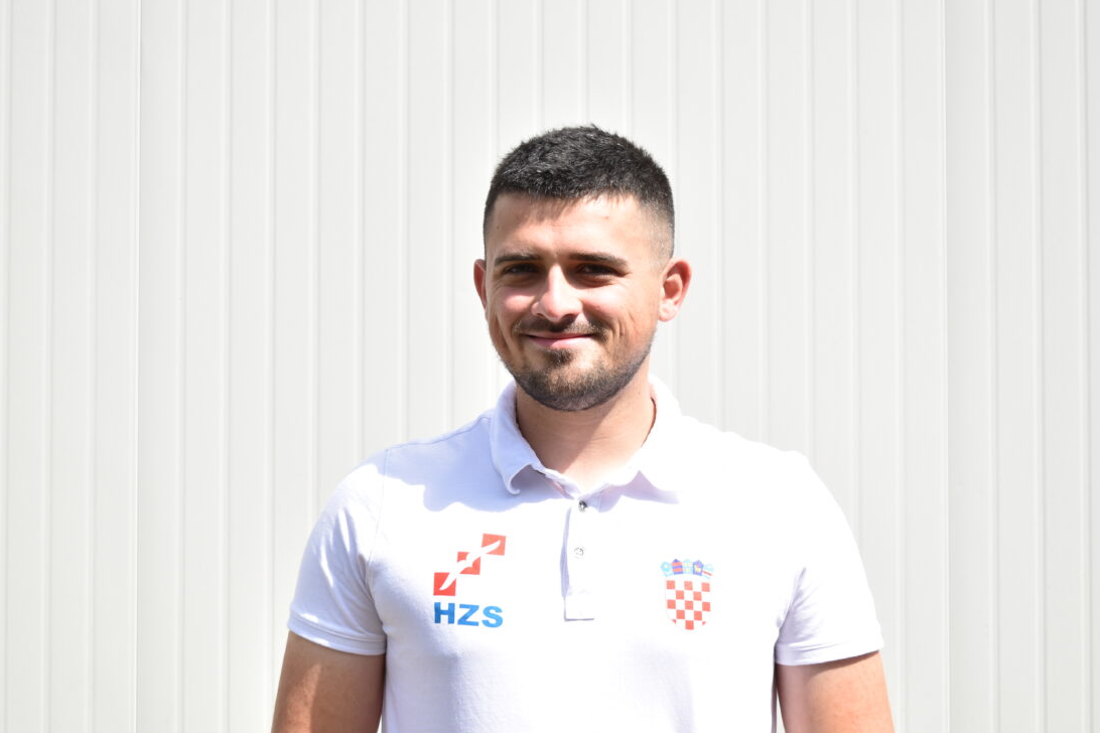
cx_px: 503
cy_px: 373
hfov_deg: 33.1
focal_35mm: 61
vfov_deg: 22.4
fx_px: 1851
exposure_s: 1/320
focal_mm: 35
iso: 100
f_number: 5.6
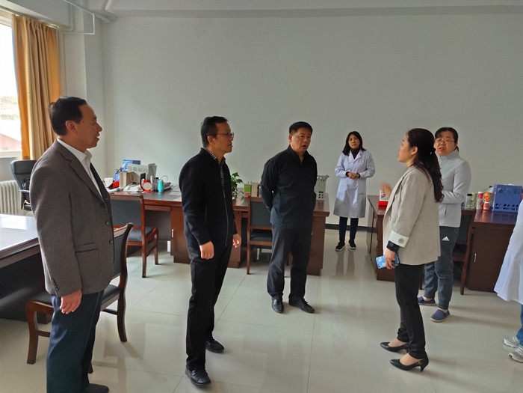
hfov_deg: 73.9
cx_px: 262
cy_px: 196
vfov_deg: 58.9
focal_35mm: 23
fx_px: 347
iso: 365
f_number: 1.7
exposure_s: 1/50
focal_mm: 3.97
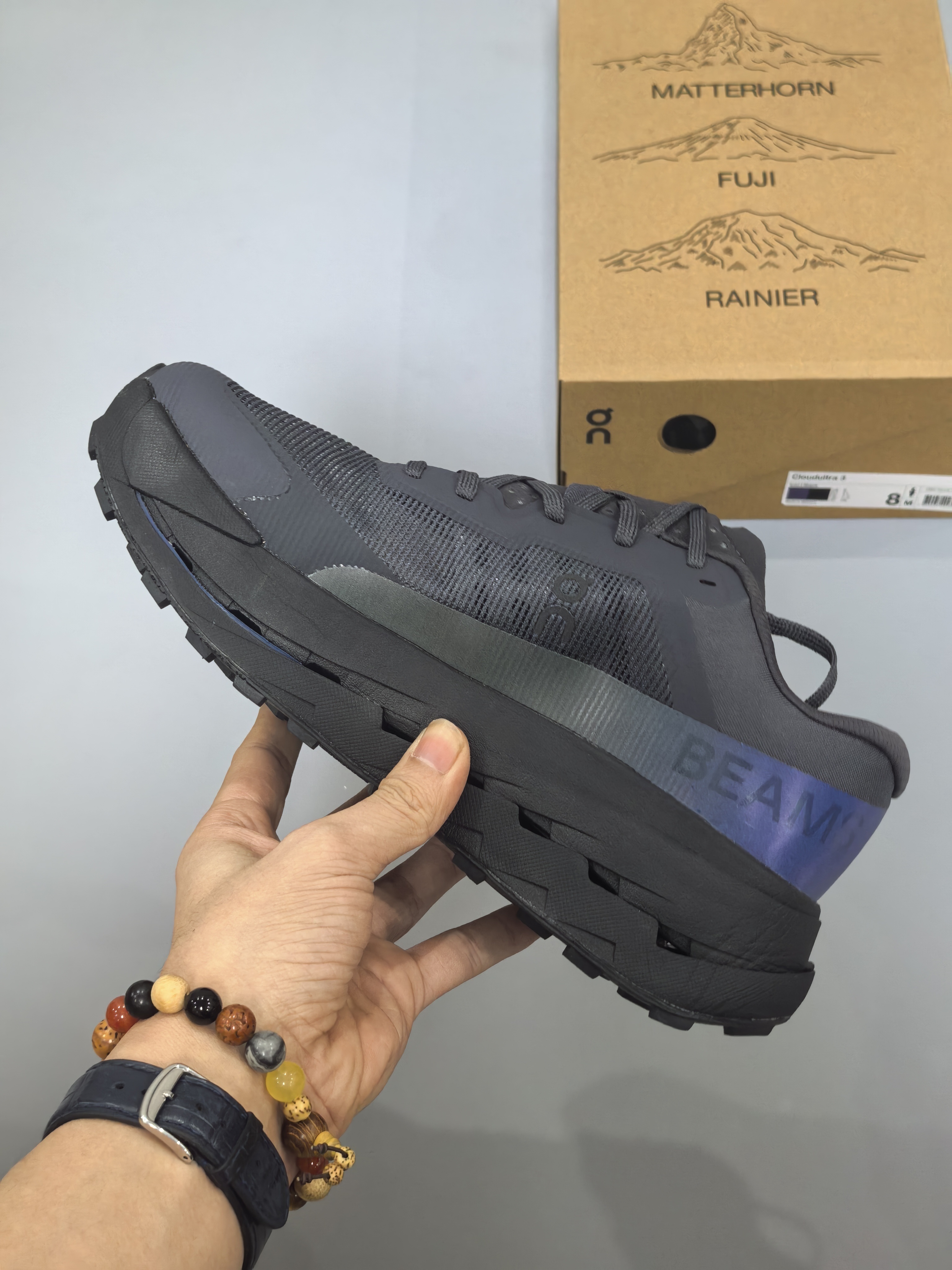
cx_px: 476
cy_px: 635
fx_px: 1760
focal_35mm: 48
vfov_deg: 39.7
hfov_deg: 30.3
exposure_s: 1/40
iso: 320
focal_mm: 5.75
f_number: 2
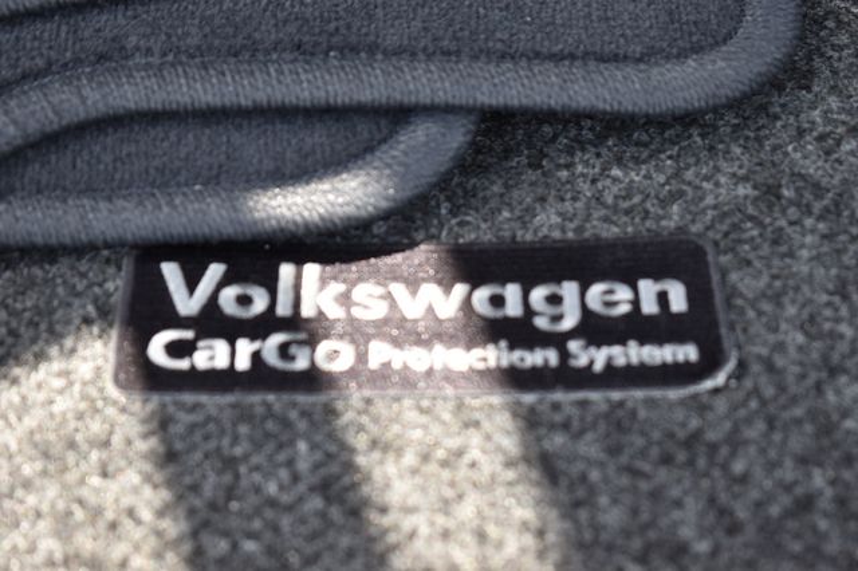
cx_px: 429
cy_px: 286
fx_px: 1965
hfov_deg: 24.6
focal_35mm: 82
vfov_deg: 16.5
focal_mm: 55
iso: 220
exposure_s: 1/125
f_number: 5.6
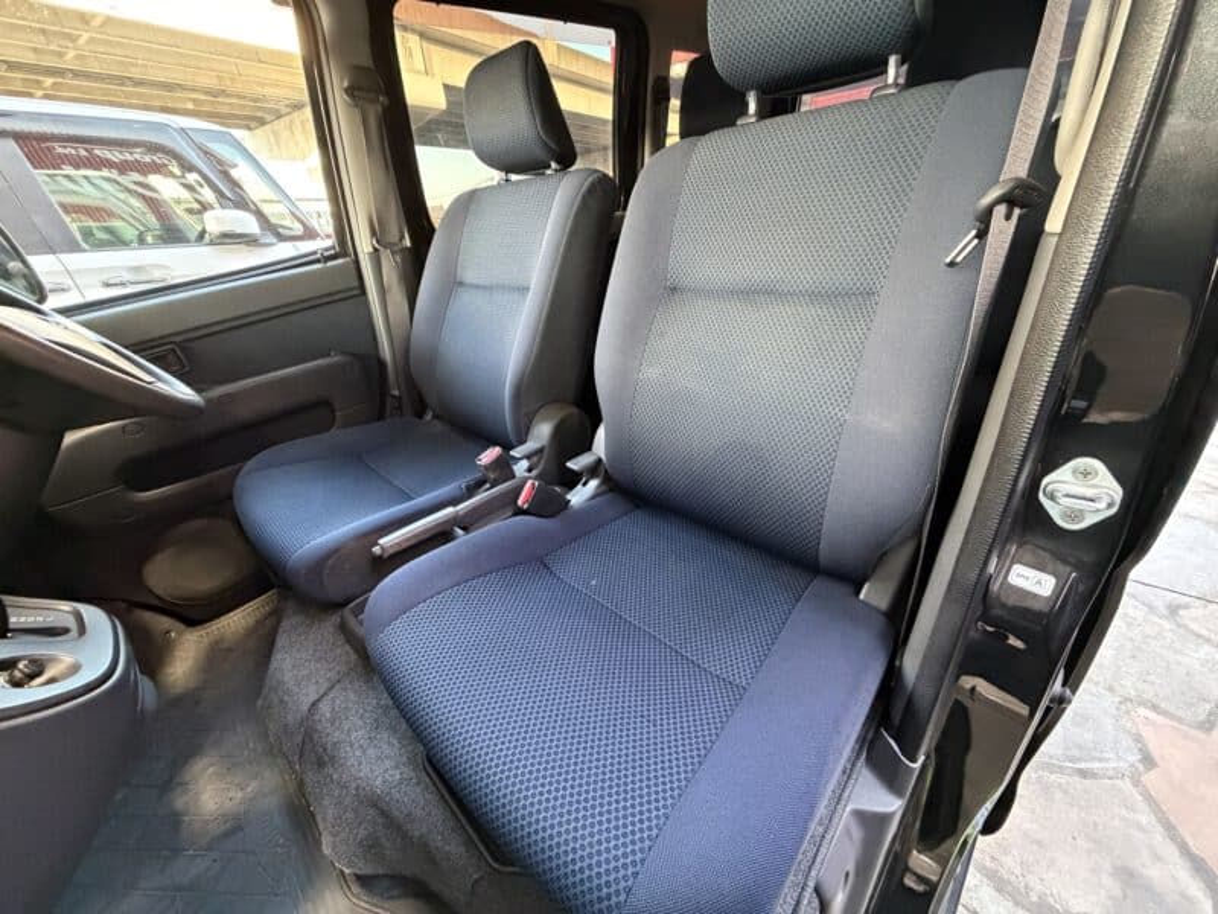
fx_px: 493
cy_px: 457
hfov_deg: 102.1
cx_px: 609
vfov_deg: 85.7
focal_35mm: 14
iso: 800
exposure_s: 1/60
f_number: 2.2
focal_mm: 2.22
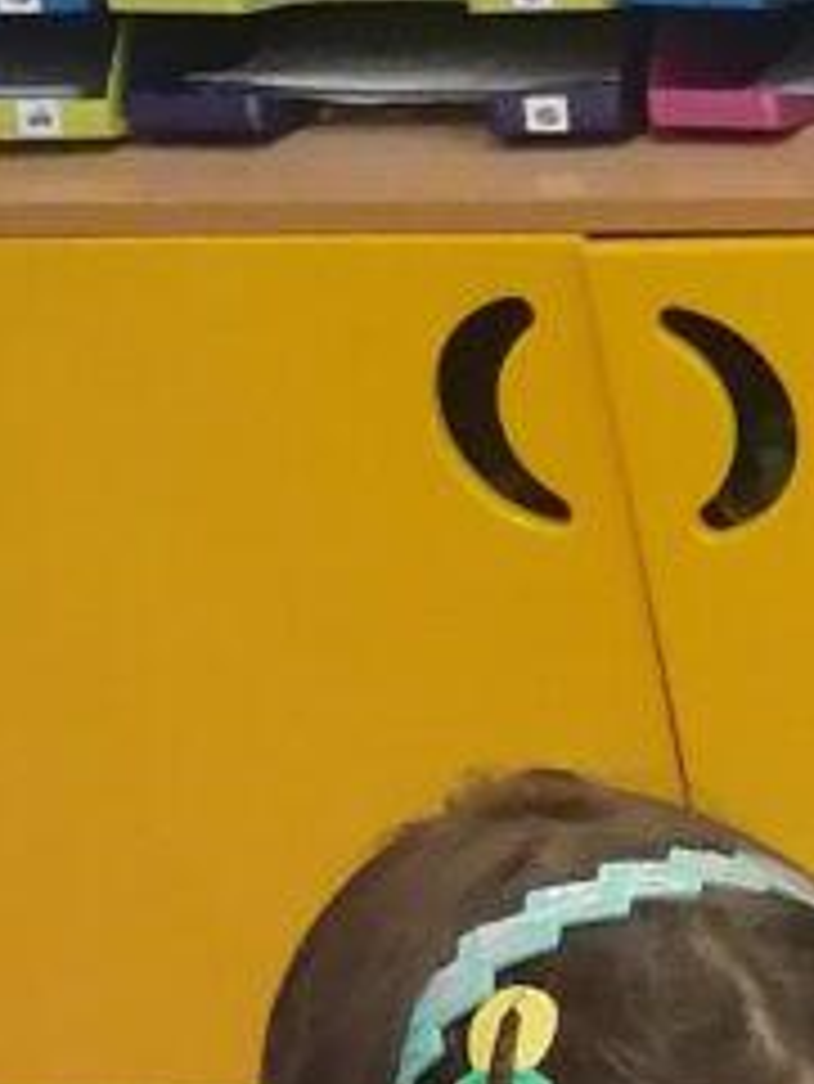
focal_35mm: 179
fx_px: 5607
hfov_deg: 7.4
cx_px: 2402
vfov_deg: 10.6
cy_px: 1718
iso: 250
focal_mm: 4.75
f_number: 1.8
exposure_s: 1/100
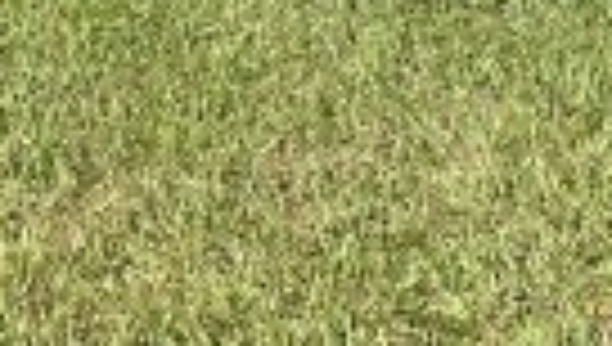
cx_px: -1143
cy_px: -634
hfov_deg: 8.6
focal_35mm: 213
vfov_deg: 5.4
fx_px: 3462
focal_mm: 4.25
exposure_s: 1/2967
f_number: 1.8
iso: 32
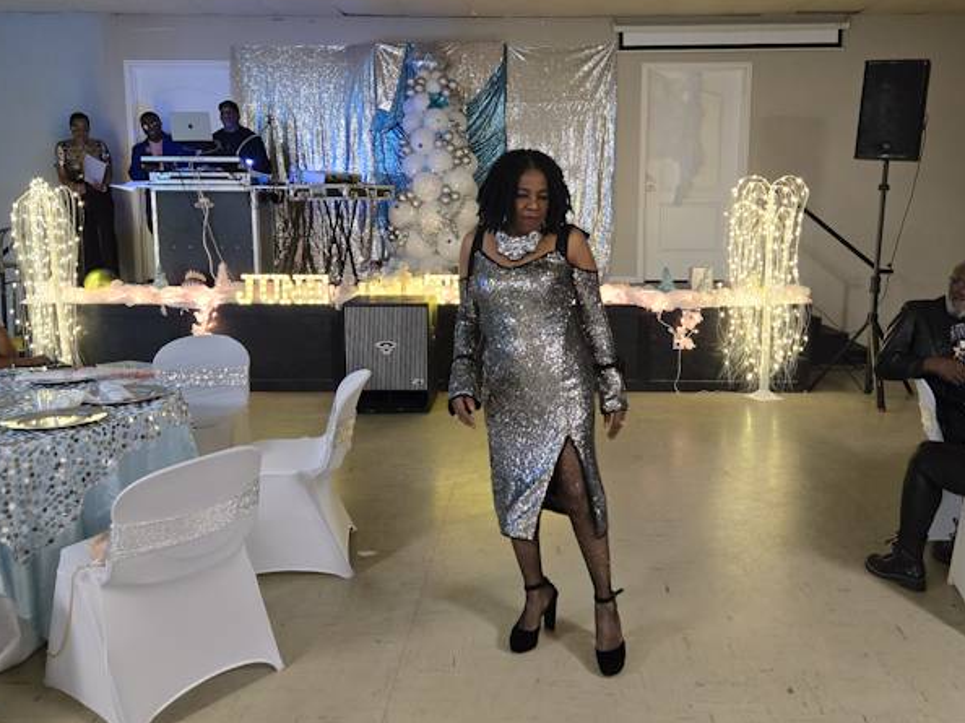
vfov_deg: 45.4
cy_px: 331
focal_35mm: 31
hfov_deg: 58.3
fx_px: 864
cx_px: 526
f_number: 1.8
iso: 640
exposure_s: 1/60
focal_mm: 5.4
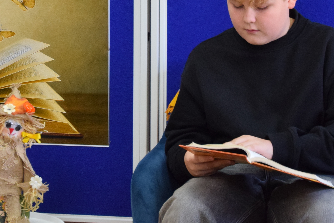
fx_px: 1617
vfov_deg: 7.8
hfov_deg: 11.8
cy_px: -28
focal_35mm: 174
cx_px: 138
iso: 1100
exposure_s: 1/60
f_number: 4.8
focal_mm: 45
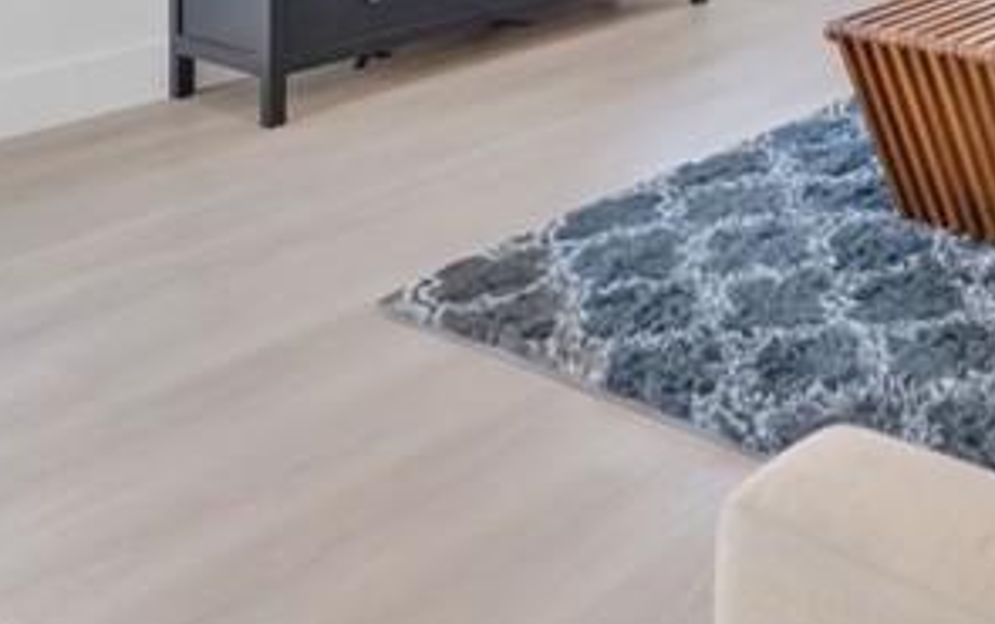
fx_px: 1439
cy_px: -363
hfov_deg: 35.1
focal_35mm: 53
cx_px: 958
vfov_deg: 20.3
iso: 100
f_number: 8
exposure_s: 1/15
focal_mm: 15
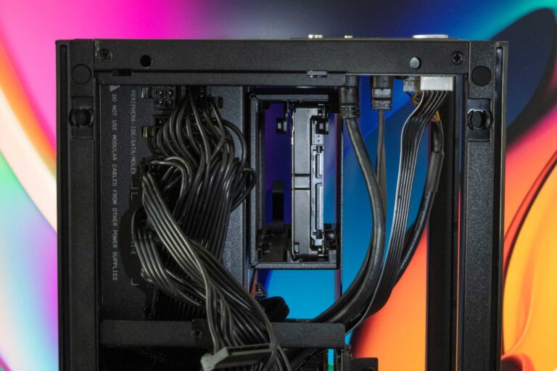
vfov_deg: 16.6
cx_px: 278
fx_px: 1276
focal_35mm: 82
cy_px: 186
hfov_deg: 24.6
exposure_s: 1/15
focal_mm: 55
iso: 1600
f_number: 16
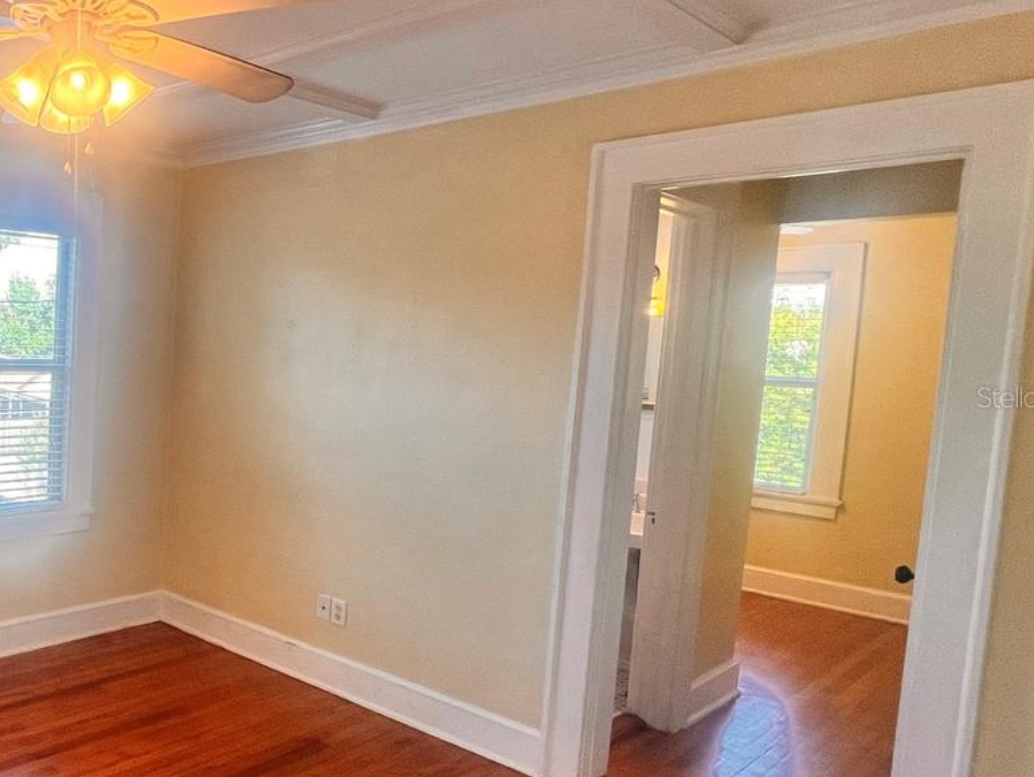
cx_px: 30
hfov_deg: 53.3
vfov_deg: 51.4
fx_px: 807
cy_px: 397
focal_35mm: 27
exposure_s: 1/120
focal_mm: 1.57
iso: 125
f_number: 1.8
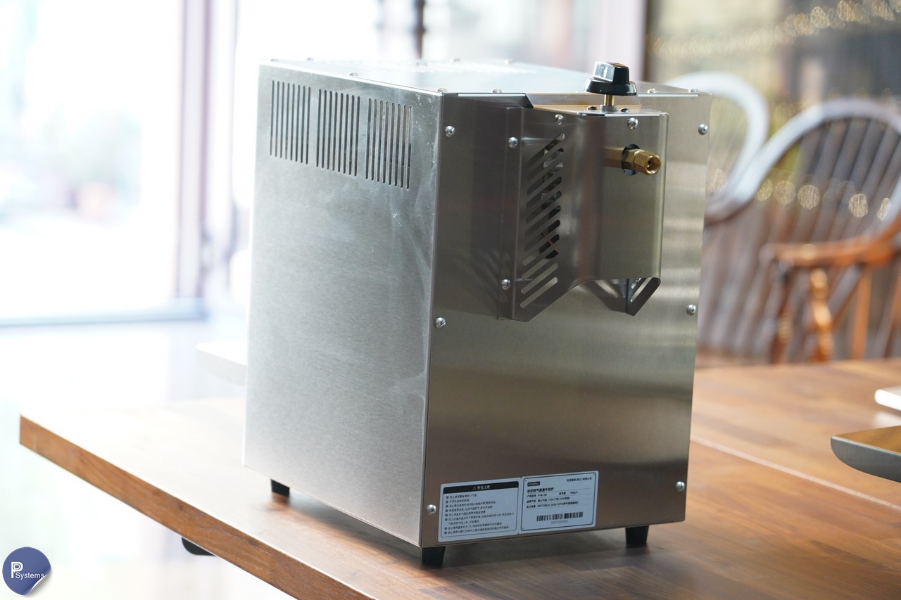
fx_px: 2627
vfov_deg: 13.0
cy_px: 300
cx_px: 450
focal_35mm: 105
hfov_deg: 19.5
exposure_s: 1/125
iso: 4000
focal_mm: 105
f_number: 4
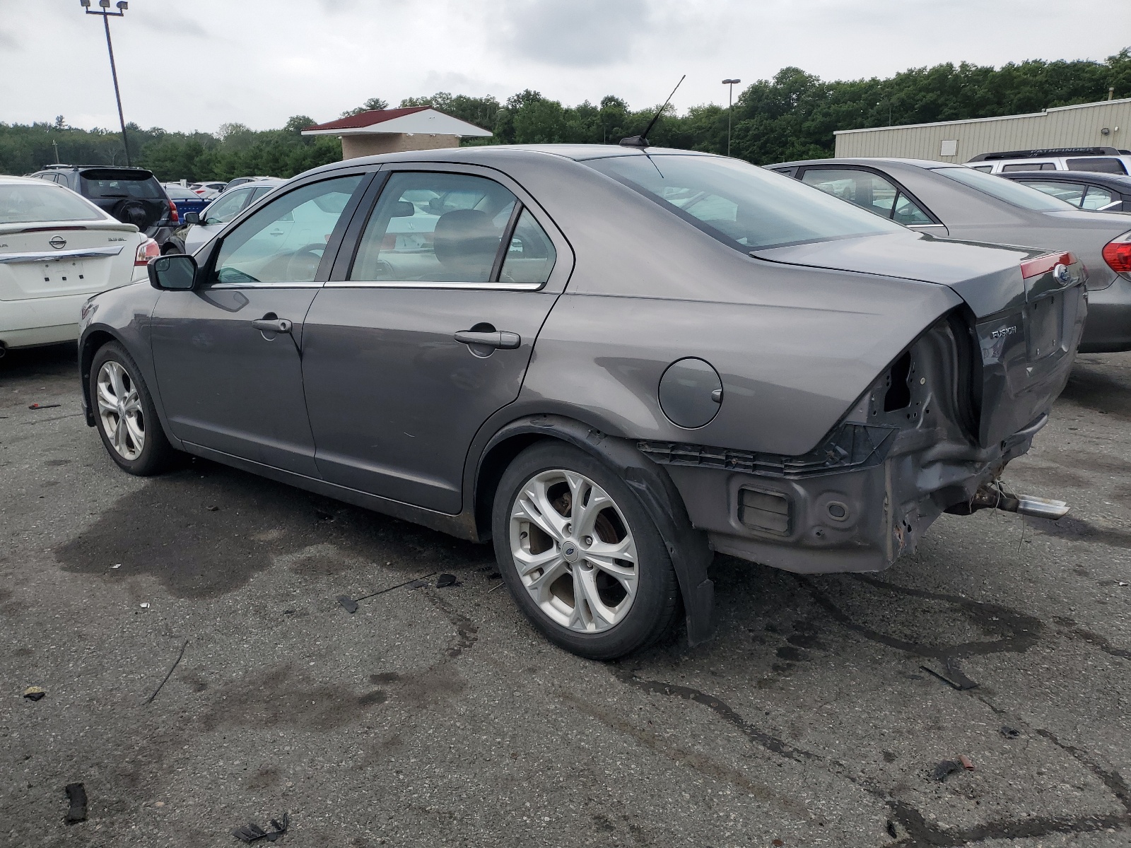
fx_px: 849
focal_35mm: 26
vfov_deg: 53.1
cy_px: 424
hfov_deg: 67.3
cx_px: 566
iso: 50
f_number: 1.5
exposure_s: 1/2000
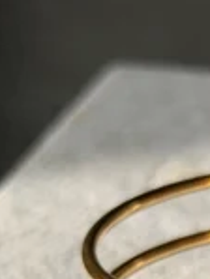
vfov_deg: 10.6
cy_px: 323
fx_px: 1486
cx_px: 341
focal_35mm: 184
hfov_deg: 7.9
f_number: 1.78
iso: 64
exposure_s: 1/663
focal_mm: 6.76
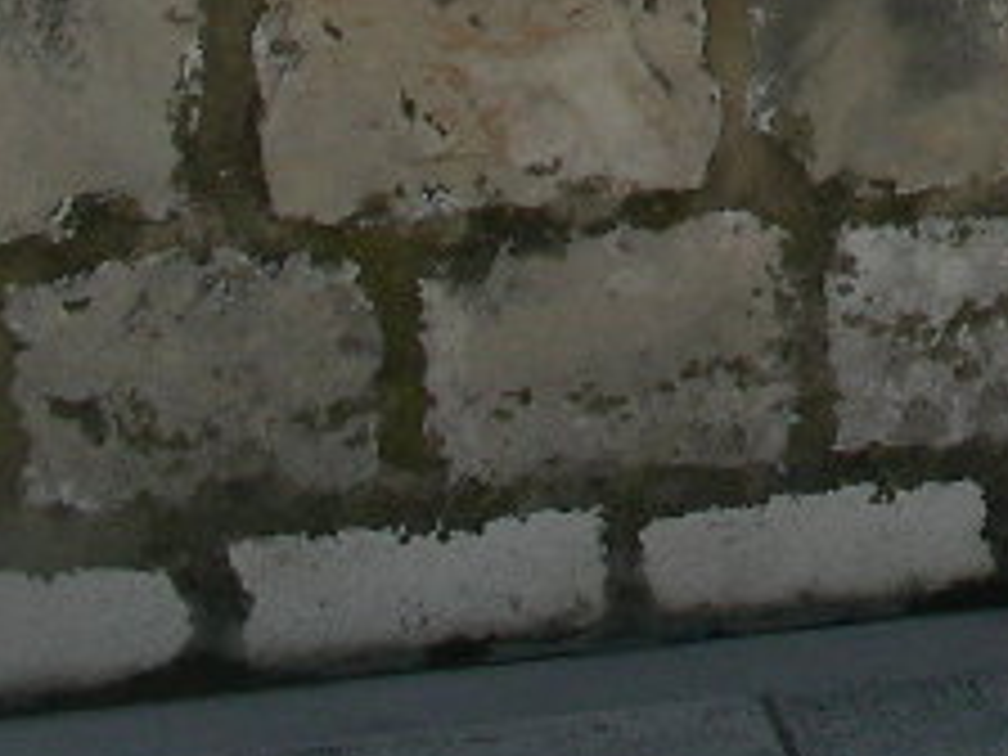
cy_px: -801
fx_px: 5067
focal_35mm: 174
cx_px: 1575
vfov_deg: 8.1
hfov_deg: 10.9
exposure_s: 1/381
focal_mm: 6.3
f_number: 5.6
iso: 50
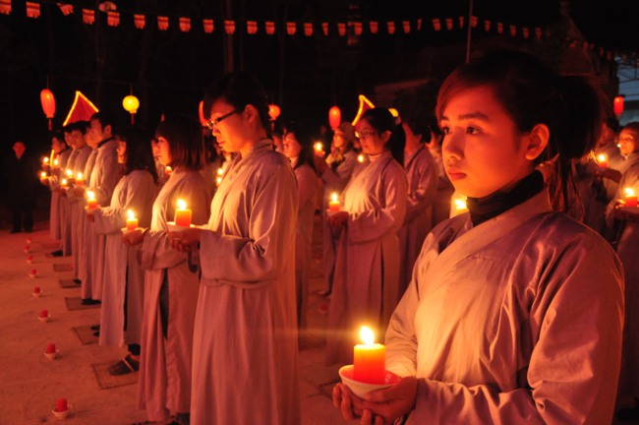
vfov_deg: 36.8
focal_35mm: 36
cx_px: 320
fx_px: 638
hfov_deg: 53.2
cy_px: 212
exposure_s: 1/10
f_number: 5.6
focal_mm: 24
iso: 2000
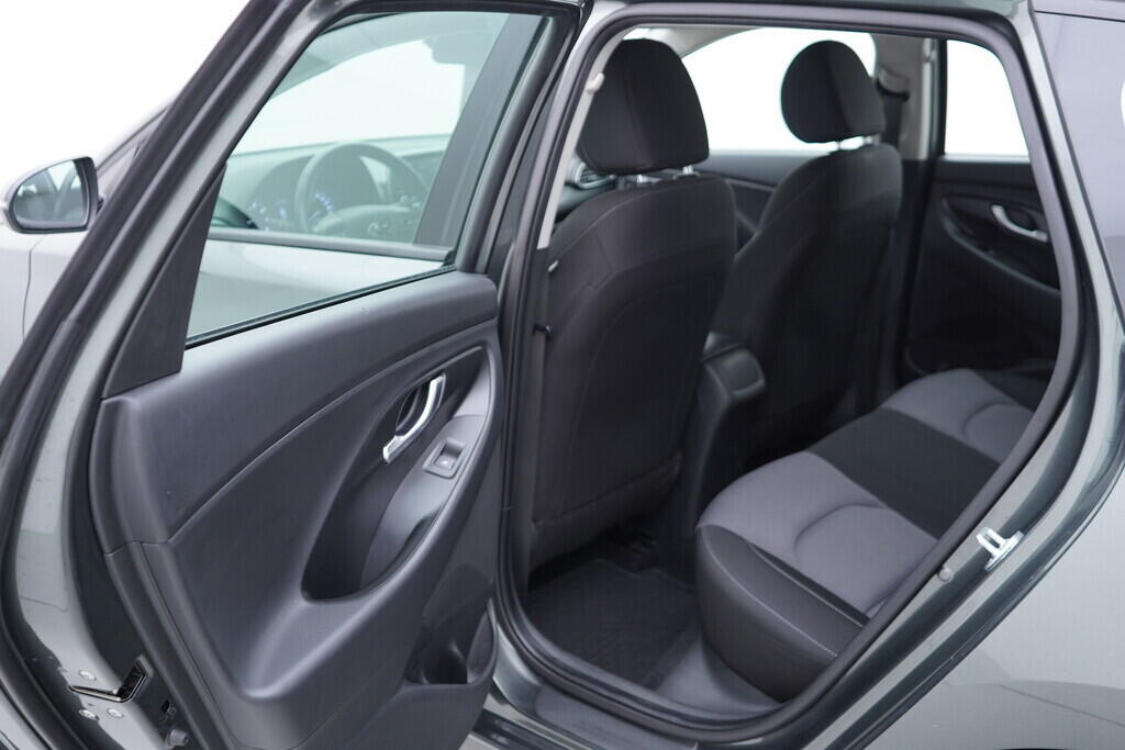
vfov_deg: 36.9
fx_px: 1125
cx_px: 562
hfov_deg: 53.1
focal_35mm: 36
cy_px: 375
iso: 200
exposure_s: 1/40
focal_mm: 24
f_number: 2.8
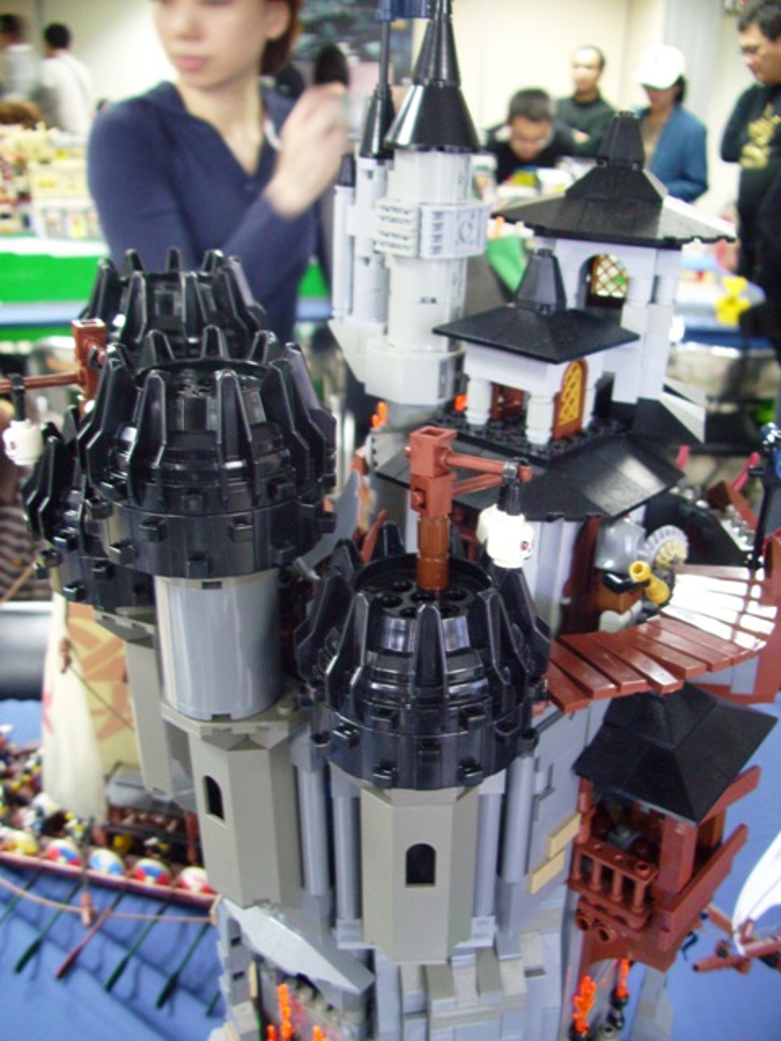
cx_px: 390
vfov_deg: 56.8
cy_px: 520
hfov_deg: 44.2
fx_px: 963
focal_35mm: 32
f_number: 2.9
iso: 160
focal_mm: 5.7
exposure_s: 1/8
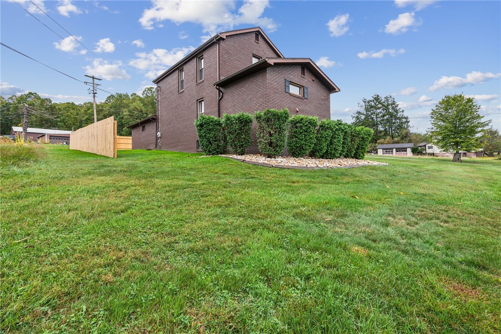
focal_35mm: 16
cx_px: 250
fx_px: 223
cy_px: 167
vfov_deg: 73.8
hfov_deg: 96.7
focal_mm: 16
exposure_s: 1/10
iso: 50
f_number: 11
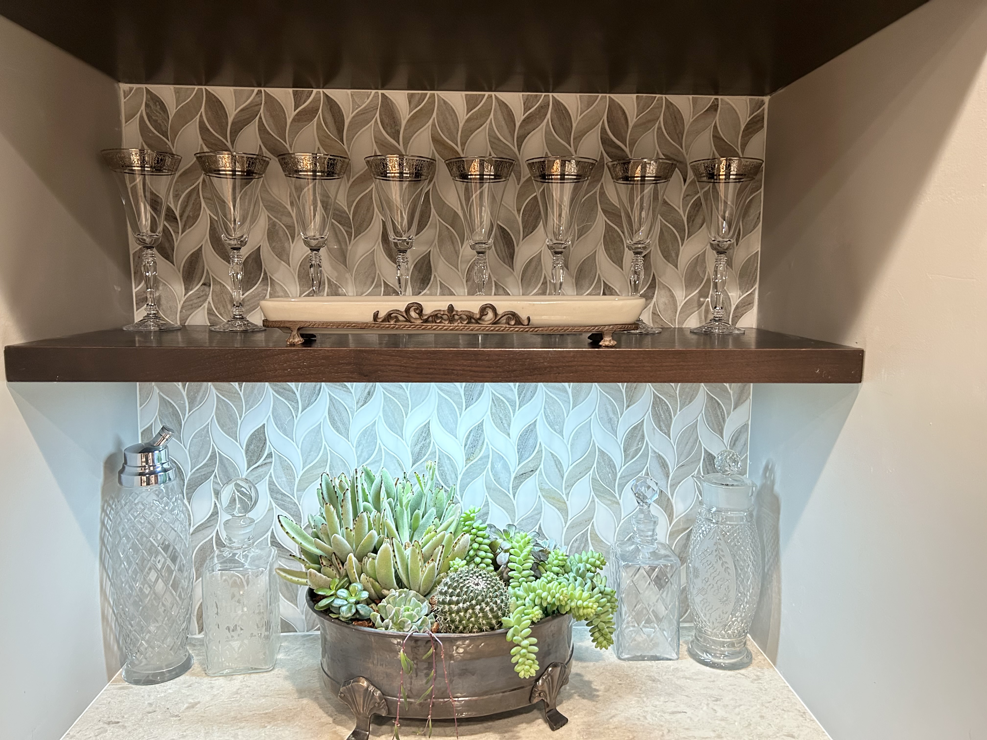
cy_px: 370
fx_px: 741
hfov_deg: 67.3
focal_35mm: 26
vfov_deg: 53.1
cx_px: 494
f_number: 1.5
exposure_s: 1/40
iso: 400
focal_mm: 5.7
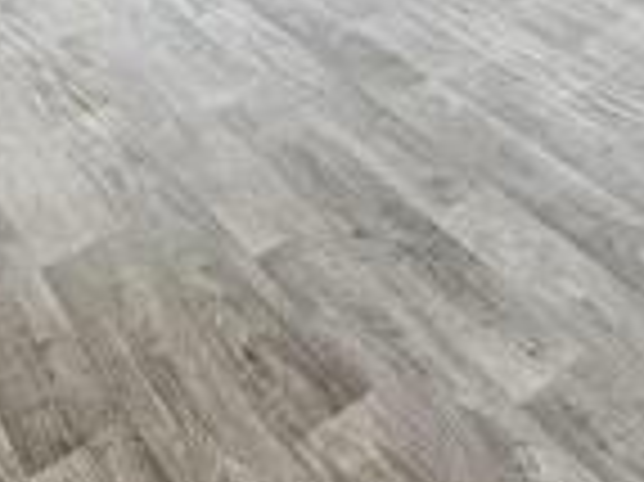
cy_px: -264
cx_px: 520
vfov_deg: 21.2
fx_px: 1060
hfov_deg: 32.8
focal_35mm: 57
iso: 40
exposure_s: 1/110
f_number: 2.2
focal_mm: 2.22
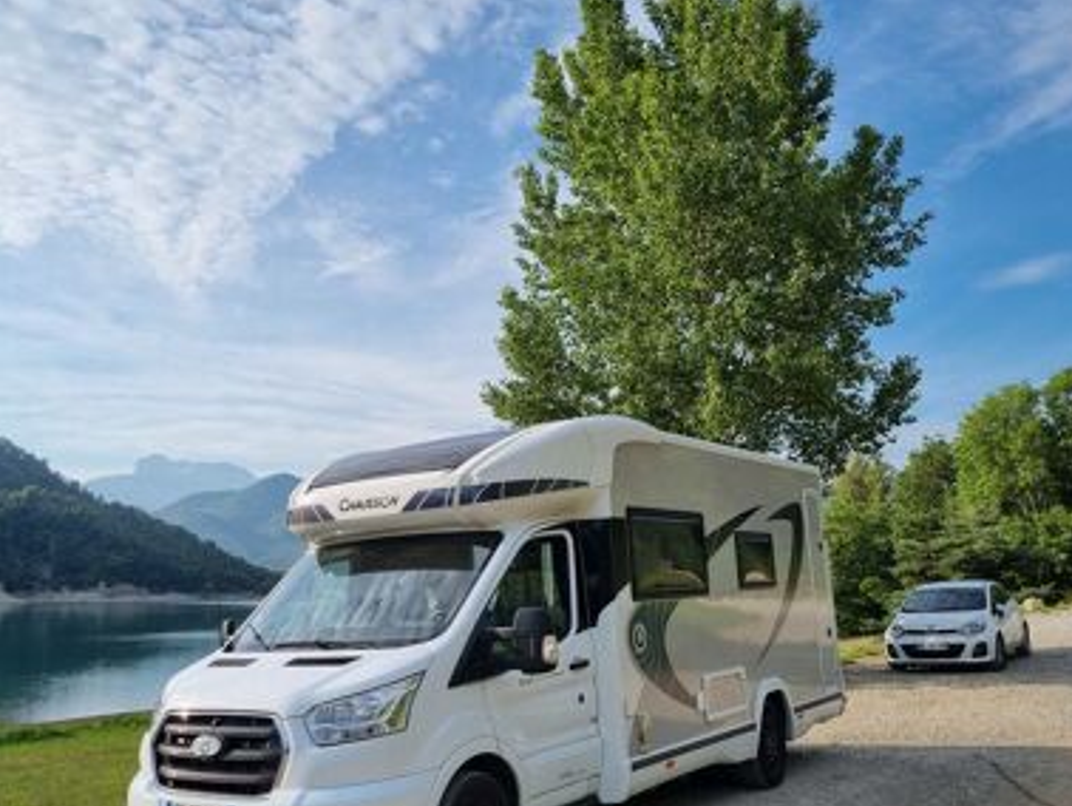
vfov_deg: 42.9
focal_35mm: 33
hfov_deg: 55.1
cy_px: 454
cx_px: 451
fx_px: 1023
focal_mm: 5.4
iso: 50
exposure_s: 1/2848
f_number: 1.8
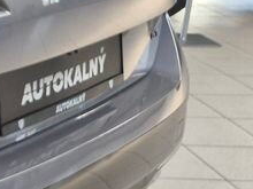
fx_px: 782
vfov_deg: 13.8
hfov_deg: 14.4
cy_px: 62
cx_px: -290
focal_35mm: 107
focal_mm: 5.4
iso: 100
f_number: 1.8
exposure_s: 1/180
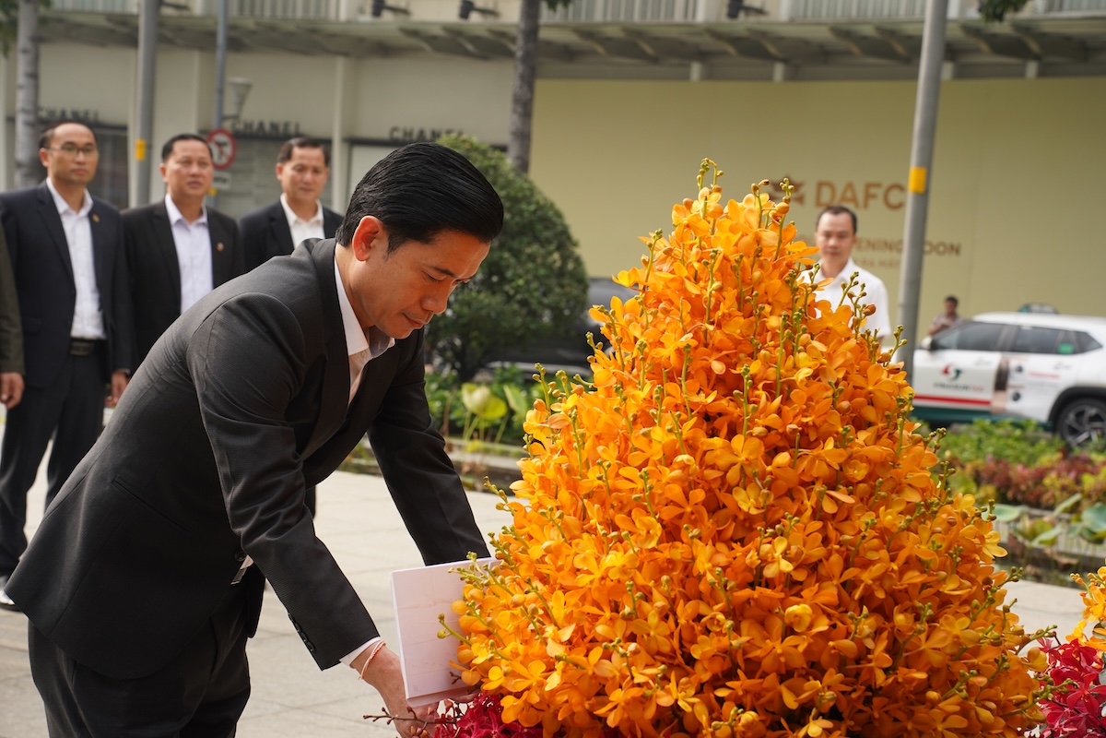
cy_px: 369
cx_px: 553
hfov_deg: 27.0
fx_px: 2304
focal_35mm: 75
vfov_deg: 18.2
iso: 500
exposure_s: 1/400
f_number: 8
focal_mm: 75
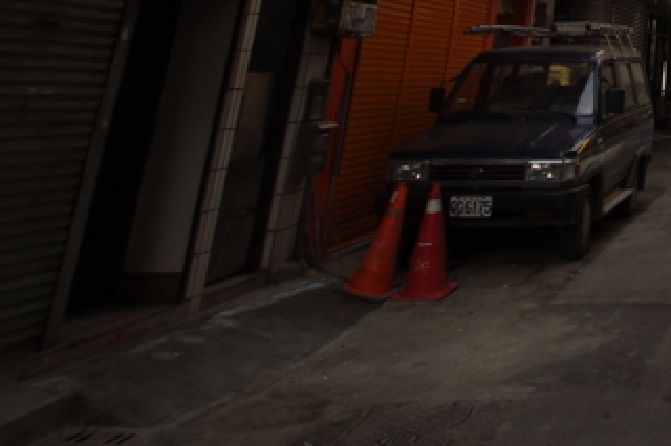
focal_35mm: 48
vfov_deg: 22.6
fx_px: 894
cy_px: -232
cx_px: 860
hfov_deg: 32.0
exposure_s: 1/400
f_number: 4
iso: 200
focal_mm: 10
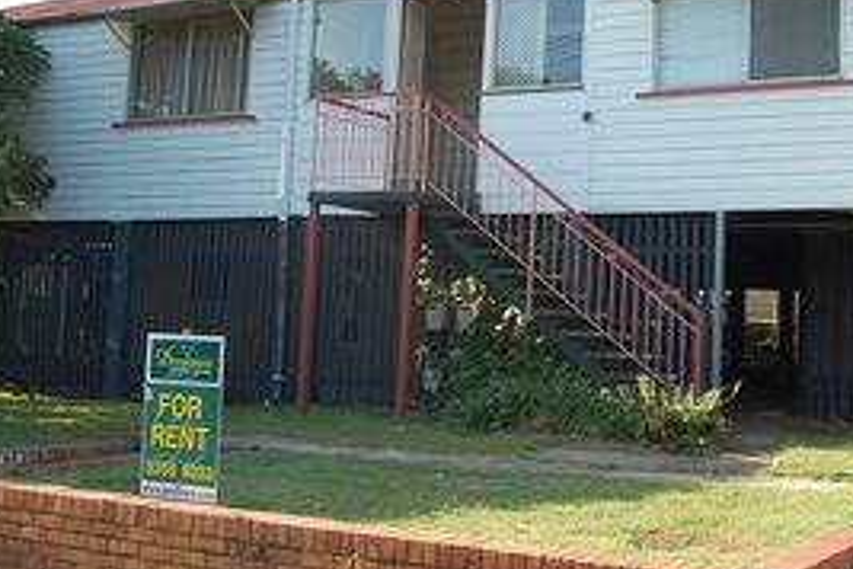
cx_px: 623
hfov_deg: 33.9
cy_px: 200
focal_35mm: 58
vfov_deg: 23.3
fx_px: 1374
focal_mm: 22
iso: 200
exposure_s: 1/200
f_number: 7.1
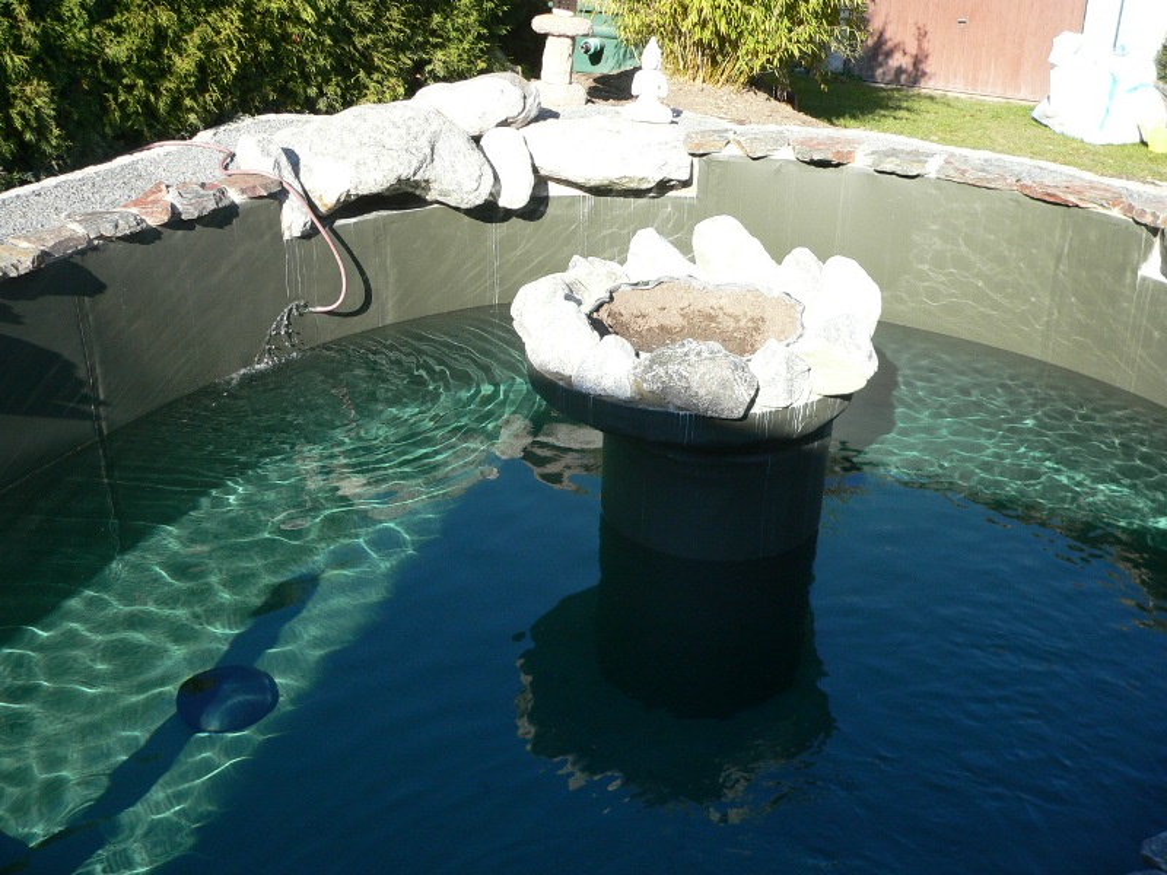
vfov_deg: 39.7
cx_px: 584
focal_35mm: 36
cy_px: 438
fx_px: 1214
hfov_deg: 51.4
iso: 100
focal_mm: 6
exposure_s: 1/500
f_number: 2.8
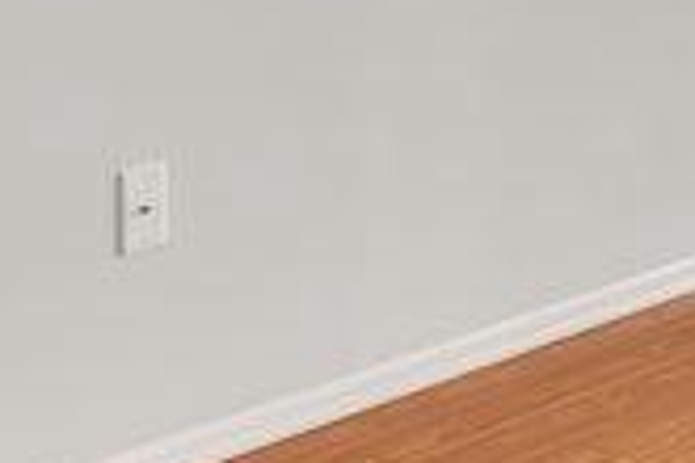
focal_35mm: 124
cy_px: -415
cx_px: 1310
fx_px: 2394
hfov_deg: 14.3
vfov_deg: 10.3
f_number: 5.6
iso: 320
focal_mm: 16
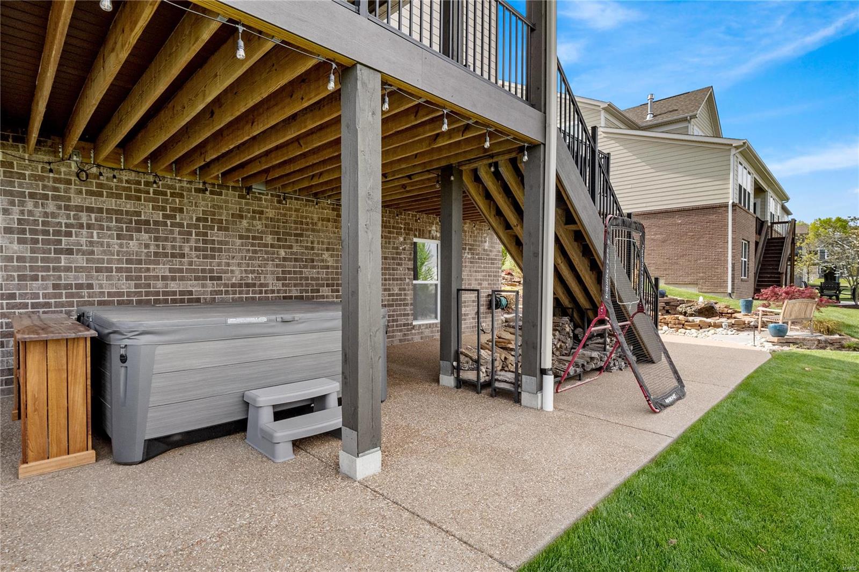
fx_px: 429
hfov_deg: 90.0
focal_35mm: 18
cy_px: 286
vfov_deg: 67.4
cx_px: 430
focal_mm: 9
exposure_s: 1/640
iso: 400
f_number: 8
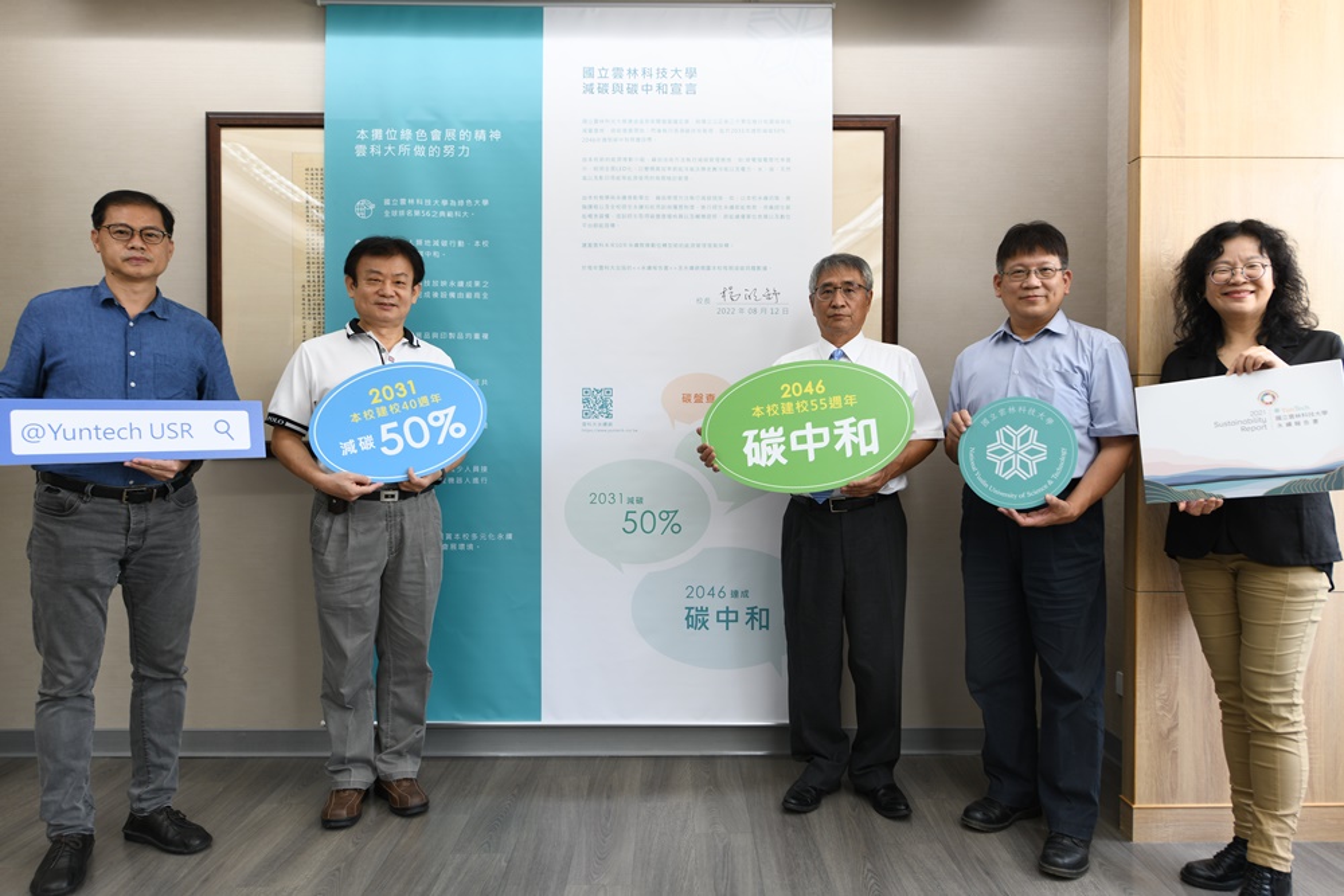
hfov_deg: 73.7
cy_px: 448
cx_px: 672
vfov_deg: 53.1
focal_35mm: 24
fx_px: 896
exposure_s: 1/30
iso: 140
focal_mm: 24
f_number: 5.6
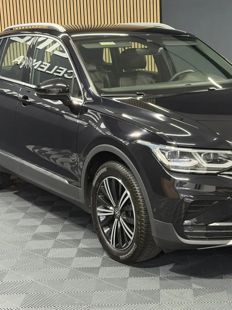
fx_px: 608
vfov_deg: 28.6
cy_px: 155
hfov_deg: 21.5
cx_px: 159
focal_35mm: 68
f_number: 1.78
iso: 250
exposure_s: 1/50
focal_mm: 6.76
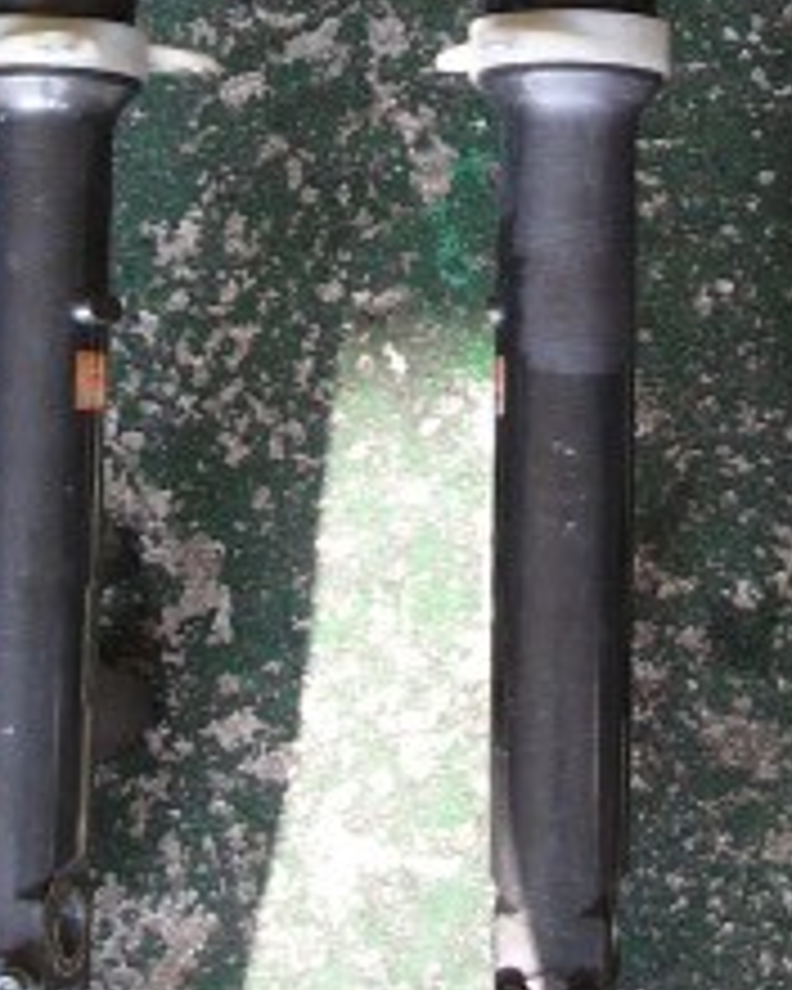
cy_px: -144
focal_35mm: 102
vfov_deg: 18.0
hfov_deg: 15.0
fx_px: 2989
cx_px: 585
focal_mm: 6
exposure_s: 1/60
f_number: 2.8
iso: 100
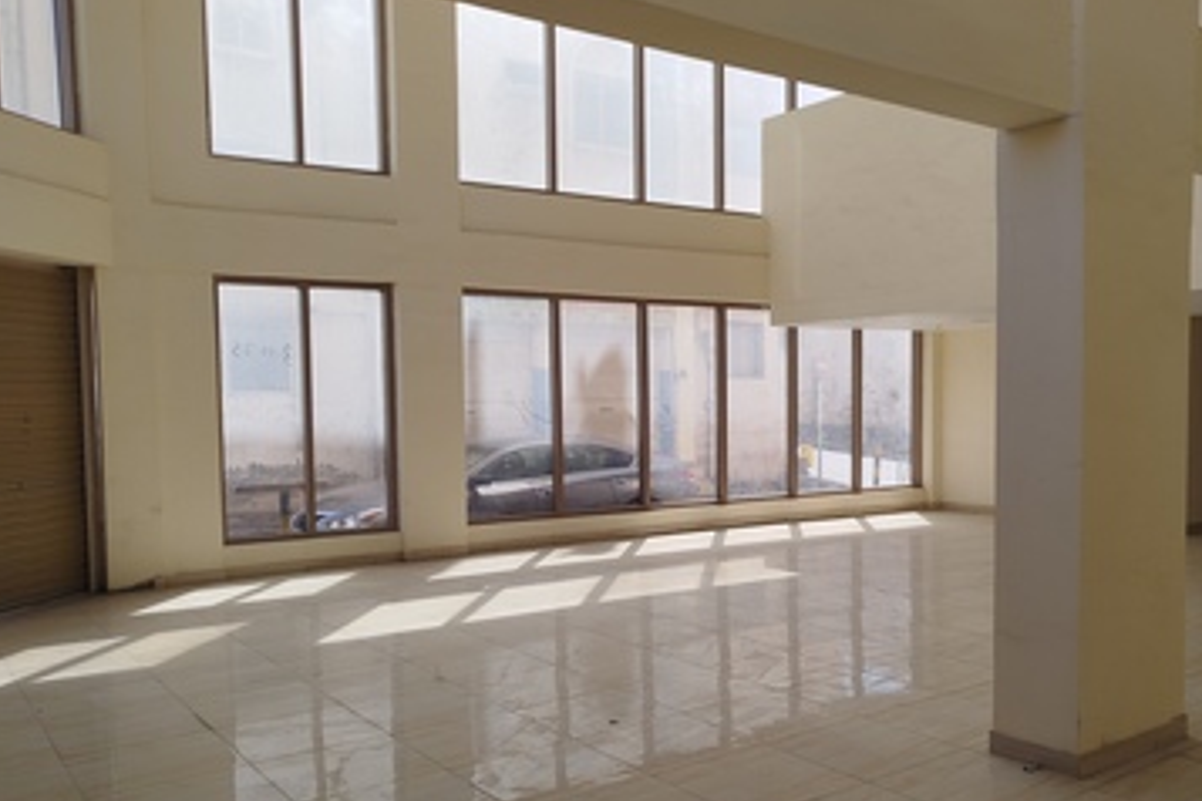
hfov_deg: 58.3
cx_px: 715
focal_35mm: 32
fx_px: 1068
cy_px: 463
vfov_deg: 41.0
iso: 50
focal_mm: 5.31
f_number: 1.7
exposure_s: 1/251
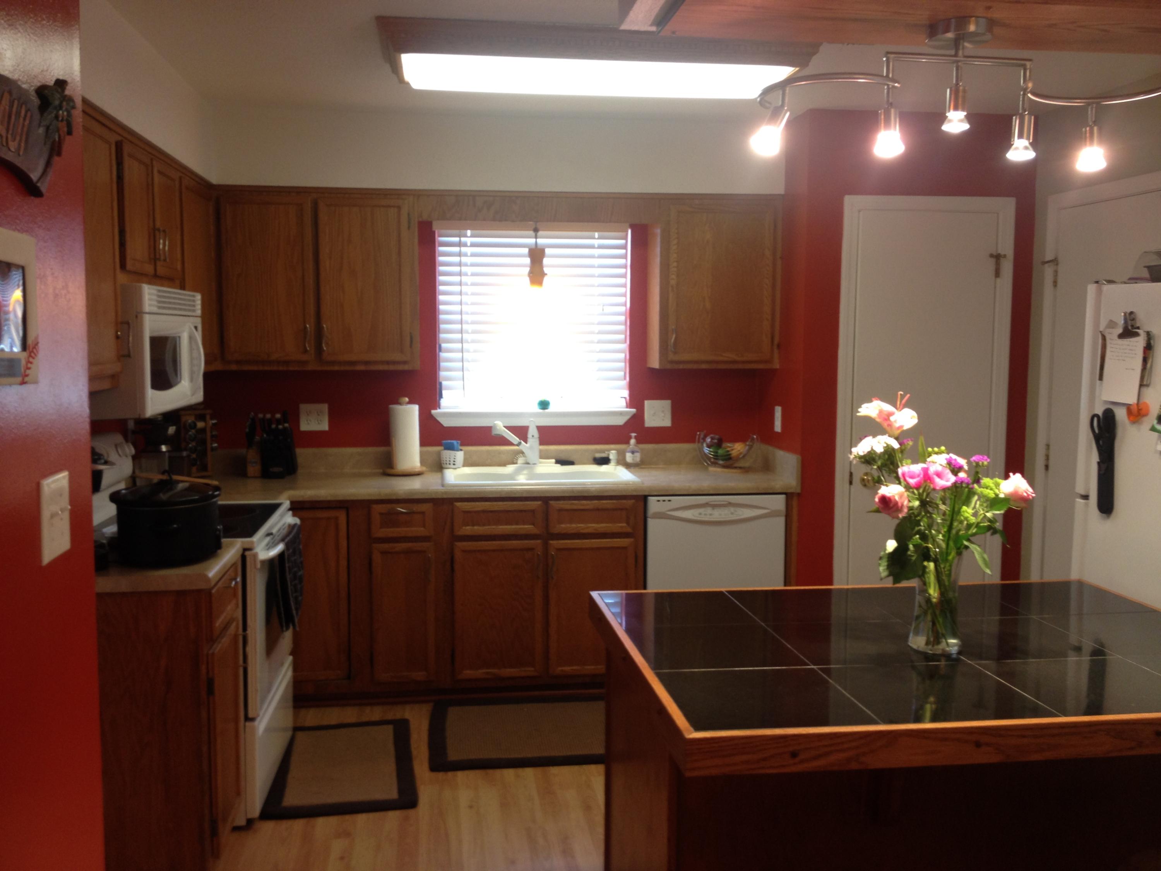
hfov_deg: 52.6
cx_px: 580
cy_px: 436
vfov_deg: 40.7
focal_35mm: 35
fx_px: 1174
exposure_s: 1/20
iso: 64
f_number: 2.4
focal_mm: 4.28
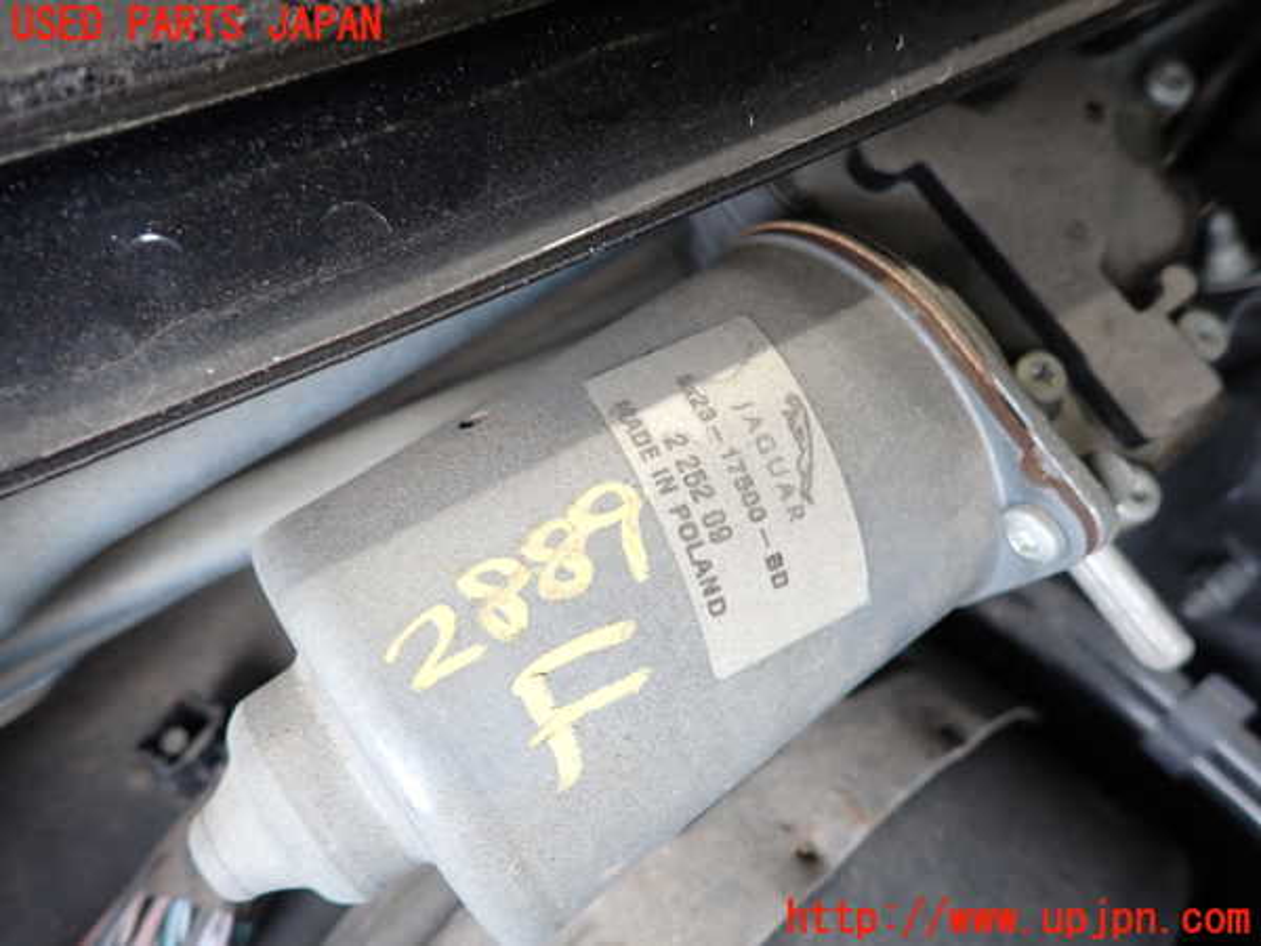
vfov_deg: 54.9
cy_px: 473
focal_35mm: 25
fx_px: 911
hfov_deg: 69.4
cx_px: 630
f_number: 2
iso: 200
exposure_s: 1/40
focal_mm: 4.5
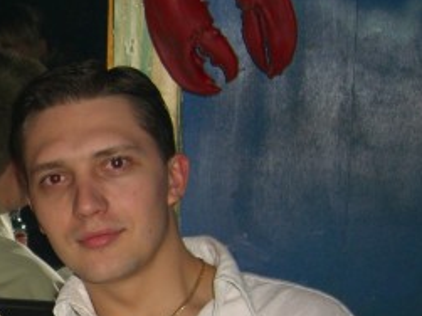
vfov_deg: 15.8
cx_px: -49
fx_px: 1109
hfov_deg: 20.5
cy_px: 334
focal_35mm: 91
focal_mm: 7.9
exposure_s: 1/60
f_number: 2.8
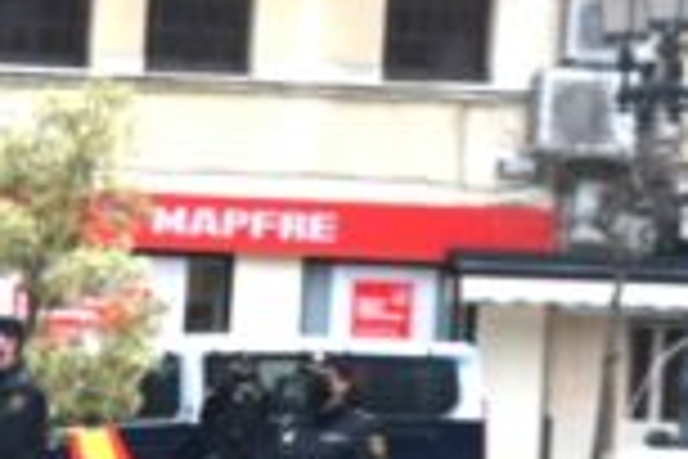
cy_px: 504
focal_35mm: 215
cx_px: -944
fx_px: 4109
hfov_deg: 8.7
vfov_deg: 6.4
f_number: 16
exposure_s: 1/160
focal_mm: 44
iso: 500
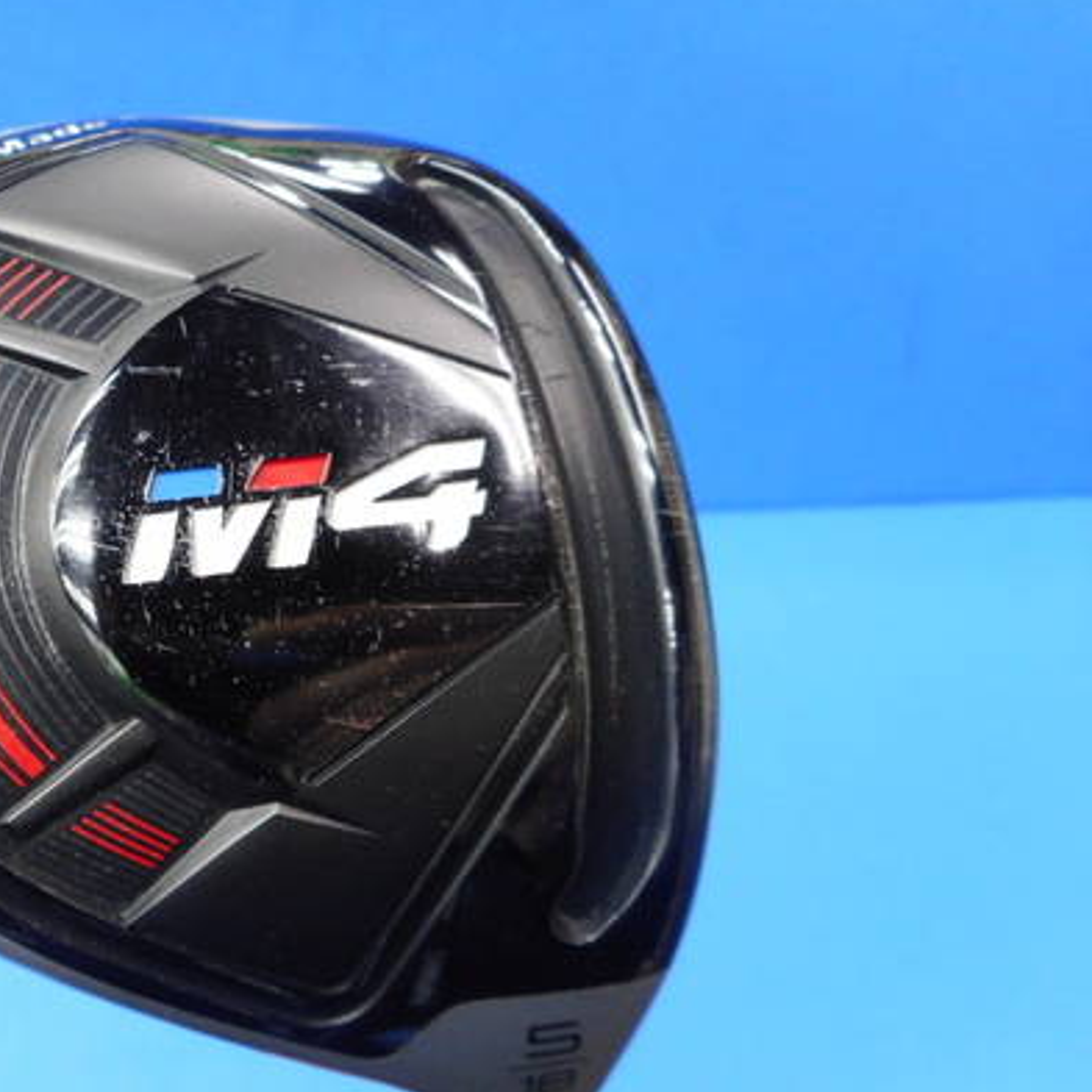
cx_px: 208
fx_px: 1285
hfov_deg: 43.7
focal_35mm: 36
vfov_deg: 46.0
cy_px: 609
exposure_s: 1/30
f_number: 3.7
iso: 200
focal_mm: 4.5
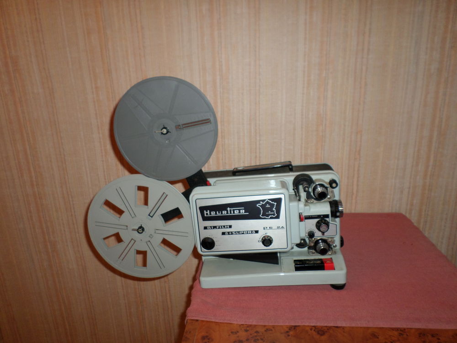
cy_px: 172
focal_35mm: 25
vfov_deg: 54.9
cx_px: 228
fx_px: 330
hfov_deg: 69.4
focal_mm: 4.5
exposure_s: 1/30
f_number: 2.5
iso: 100
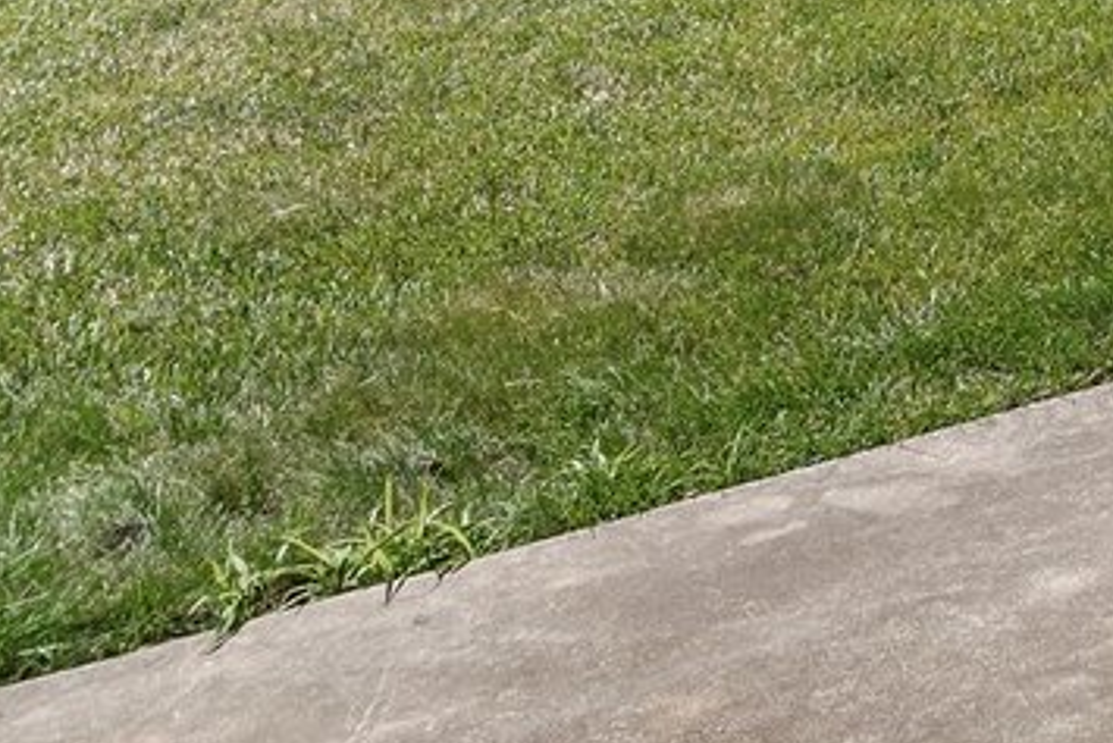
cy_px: -699
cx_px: 2057
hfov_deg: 19.6
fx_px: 2258
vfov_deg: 15.4
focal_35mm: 73
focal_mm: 16
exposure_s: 1/80
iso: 400
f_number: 9
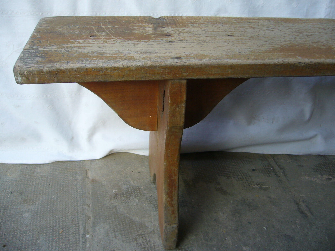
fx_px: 339
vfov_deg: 40.7
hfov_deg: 52.6
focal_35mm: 35
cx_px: 168
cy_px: 126
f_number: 2.8
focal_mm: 5.8
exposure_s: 1/60
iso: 80
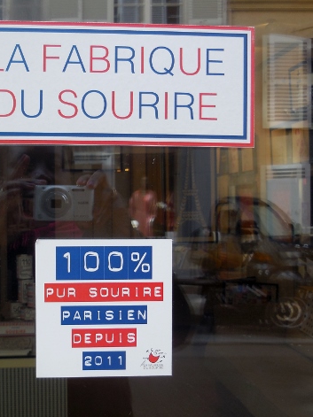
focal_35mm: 53
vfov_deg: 36.2
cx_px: 89
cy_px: 210
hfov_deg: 27.2
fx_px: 639
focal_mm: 7
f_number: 3.9
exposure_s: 1/125
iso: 125
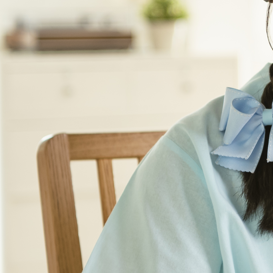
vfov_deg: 8.1
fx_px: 1936
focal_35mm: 217
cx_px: 353
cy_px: 97
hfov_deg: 8.0
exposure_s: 1/200
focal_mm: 52
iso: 320
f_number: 2.8
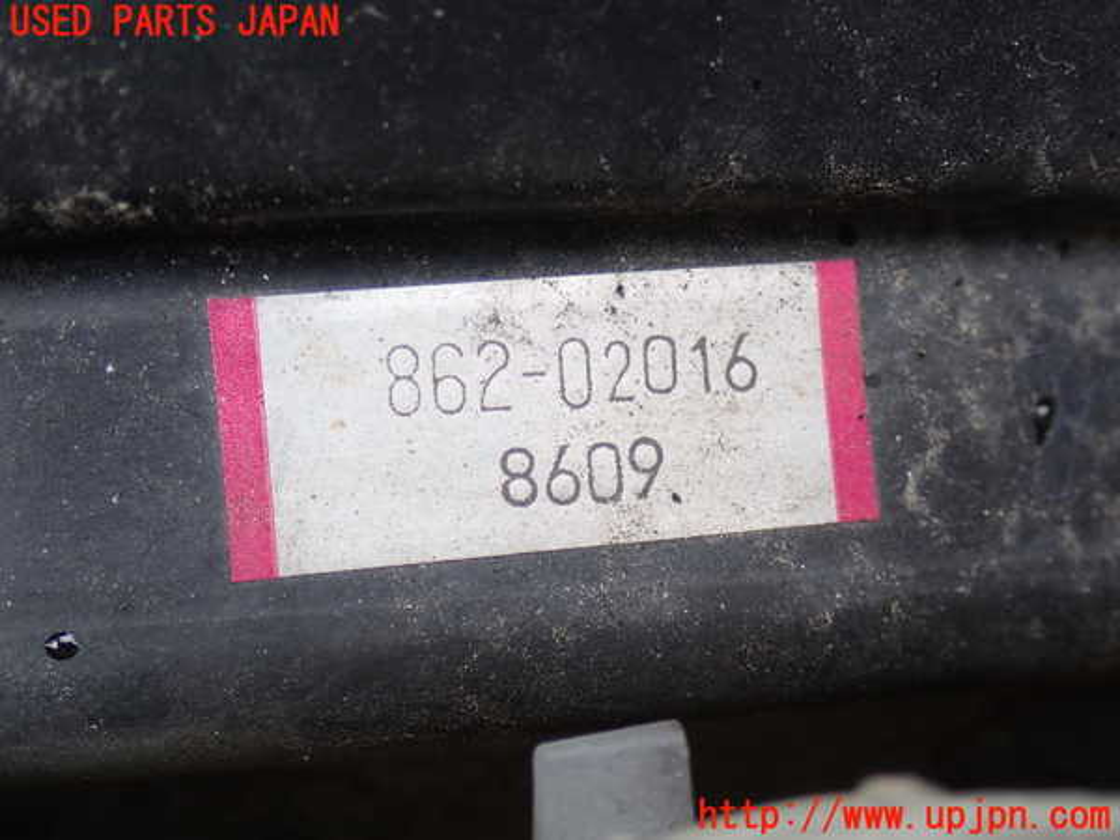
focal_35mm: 67
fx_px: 2168
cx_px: 560
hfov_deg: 29.0
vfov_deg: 21.9
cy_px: 420
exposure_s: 1/125
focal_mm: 11.88
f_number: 3.8
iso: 200
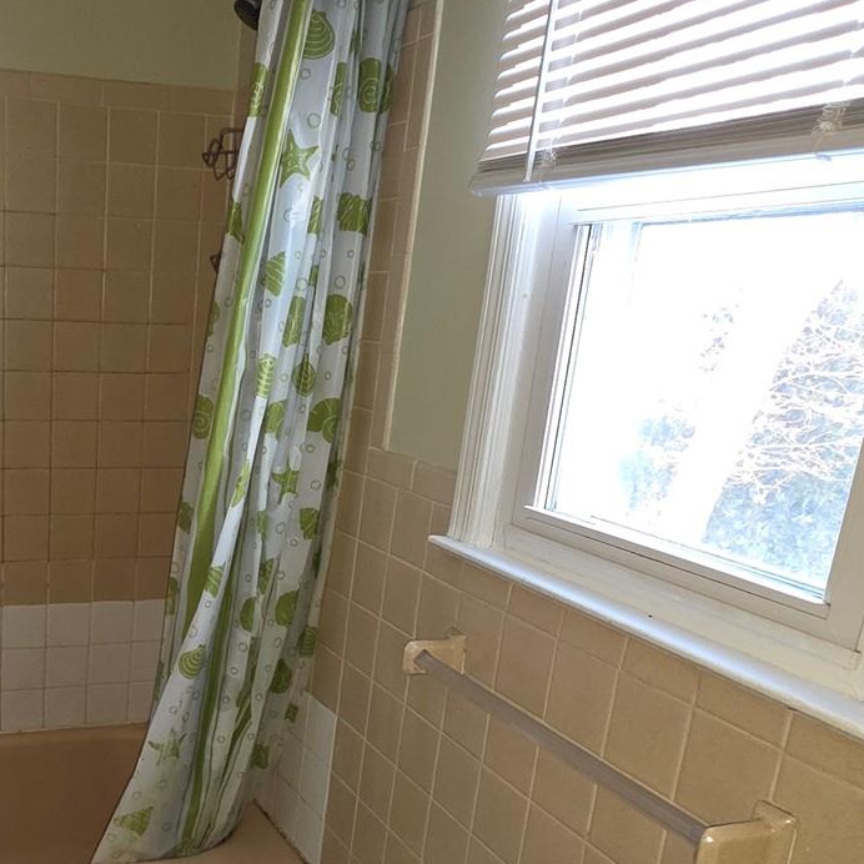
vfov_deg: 47.0
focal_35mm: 34
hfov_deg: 45.2
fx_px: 960
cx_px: 134
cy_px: 631
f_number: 1.9
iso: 160
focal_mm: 2.2
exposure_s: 1/9.99
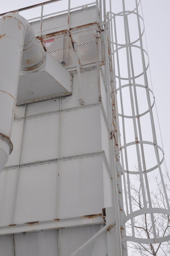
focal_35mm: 57
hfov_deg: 23.6
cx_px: 57
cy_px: 164
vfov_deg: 34.8
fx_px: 405
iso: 200
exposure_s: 1/320
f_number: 9
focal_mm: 28
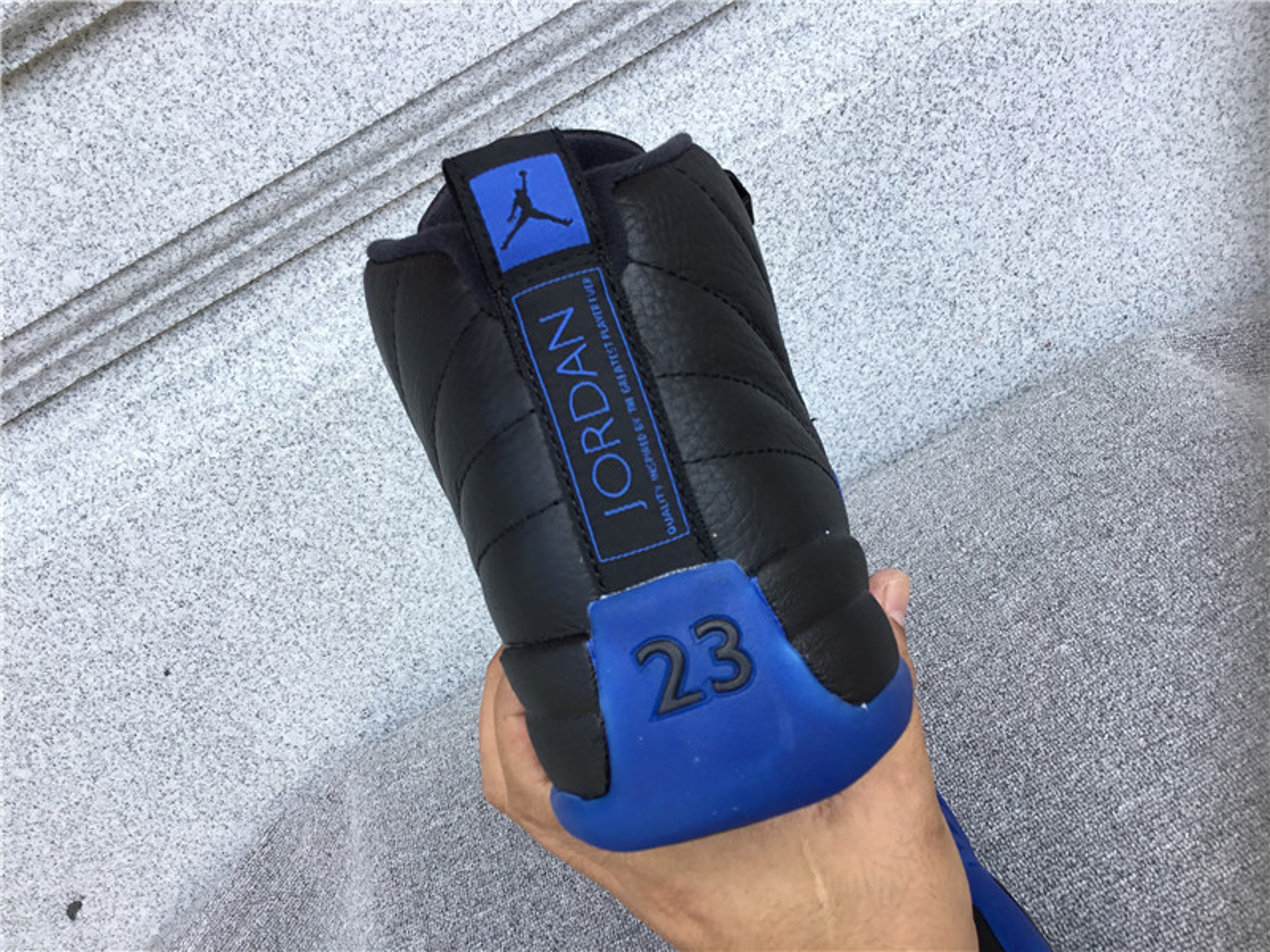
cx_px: 635
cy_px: 476
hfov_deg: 58.4
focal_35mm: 31
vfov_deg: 45.4
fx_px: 1137
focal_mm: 3.3
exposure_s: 1/254
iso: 25
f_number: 2.4
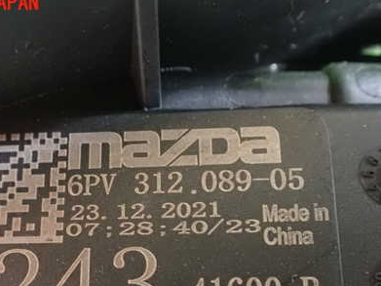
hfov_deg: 41.1
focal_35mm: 46
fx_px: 506
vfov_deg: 31.0
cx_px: 154
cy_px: 211
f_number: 2.3
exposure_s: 1/13
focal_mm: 5.4
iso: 1600
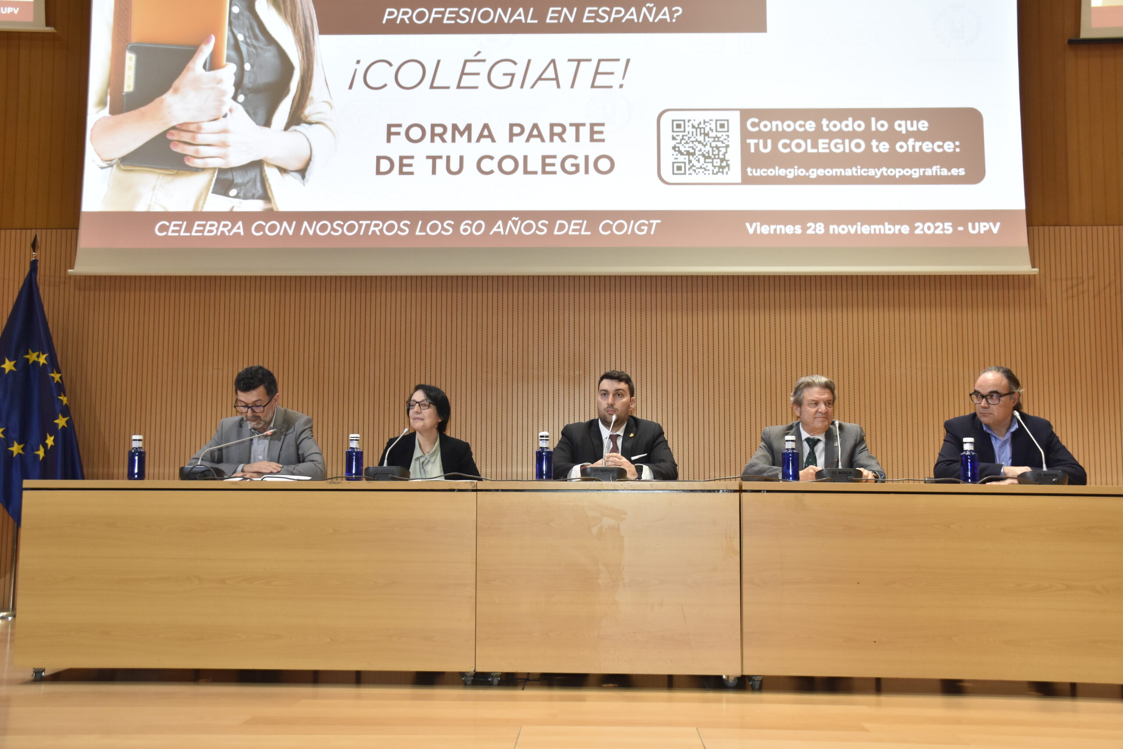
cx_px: 562
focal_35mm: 36
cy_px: 374
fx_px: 1123
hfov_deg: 53.1
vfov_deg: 36.9
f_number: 5.6
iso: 1000
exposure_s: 1/60
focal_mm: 24
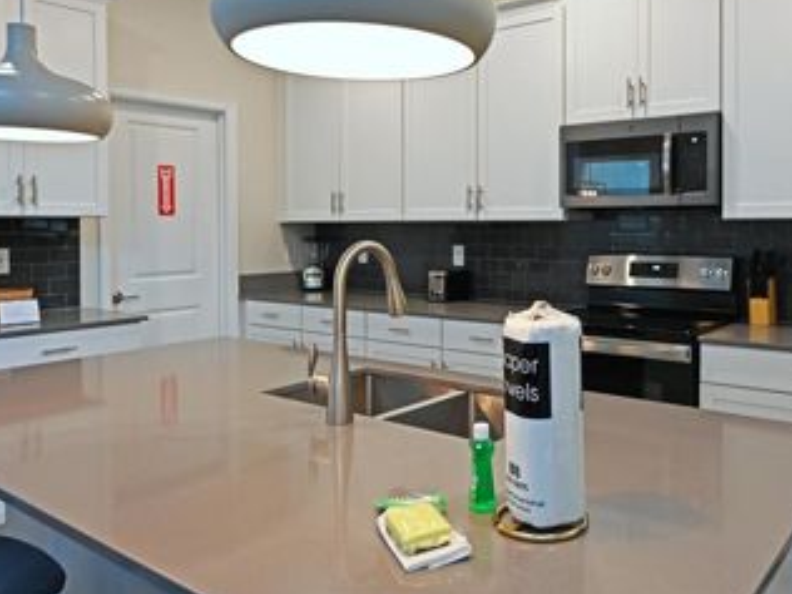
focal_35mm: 30
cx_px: 490
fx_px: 686
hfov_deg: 59.3
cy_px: 229
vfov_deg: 46.5
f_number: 2.8
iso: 400
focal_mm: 14
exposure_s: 1/160
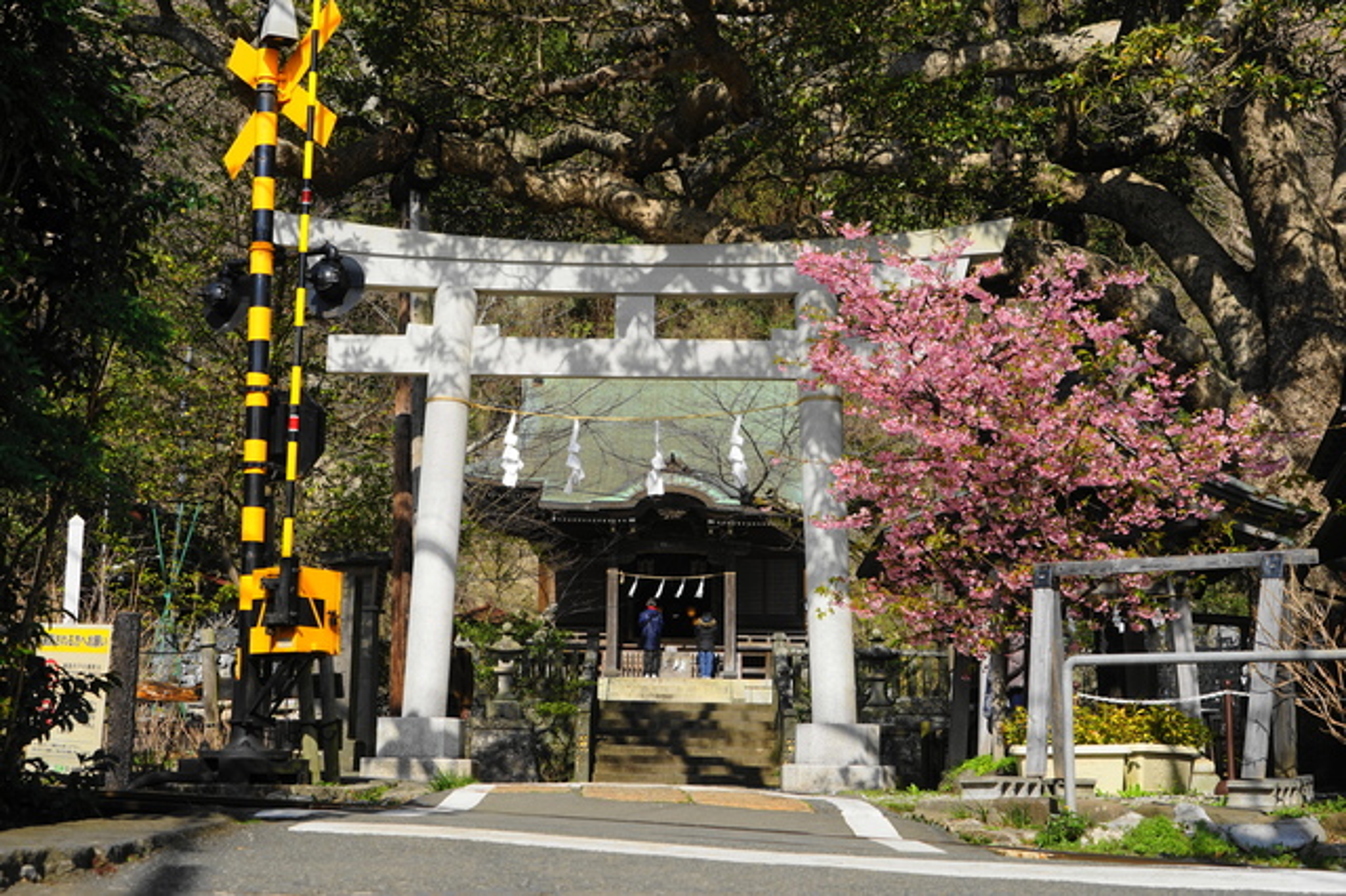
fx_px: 1943
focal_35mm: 52
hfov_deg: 38.2
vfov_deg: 26.0
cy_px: 448
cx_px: 673
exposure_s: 1/125
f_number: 11
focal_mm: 52
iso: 100
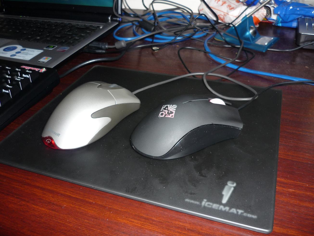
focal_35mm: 33
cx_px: 157
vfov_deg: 43.0
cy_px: 118
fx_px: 299
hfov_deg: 55.3
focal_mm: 5.5
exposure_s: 1/30
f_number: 2.8
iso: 100
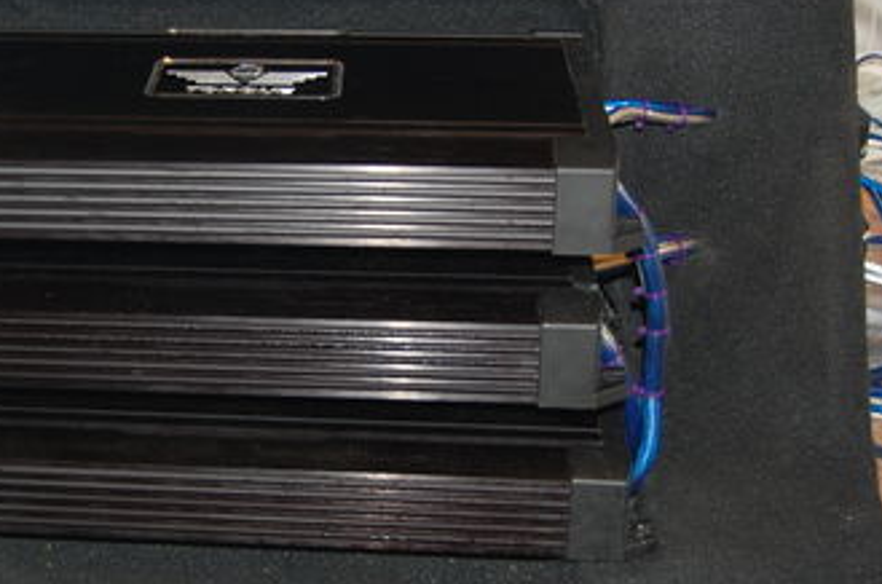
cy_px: 297
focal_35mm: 70
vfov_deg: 19.4
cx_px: 196
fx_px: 1712
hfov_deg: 28.4
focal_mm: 24
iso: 400
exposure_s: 1/60
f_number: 4
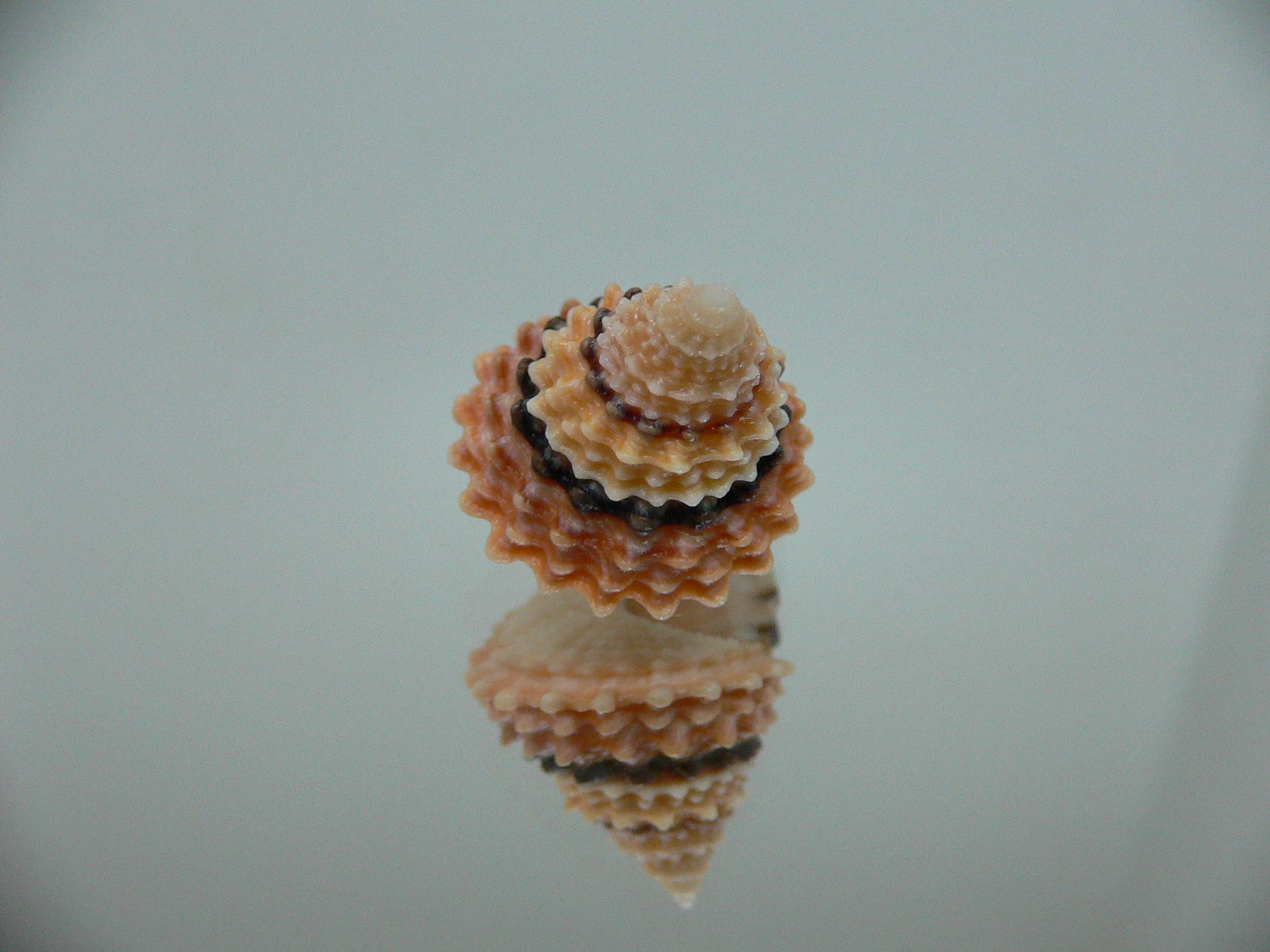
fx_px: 1284
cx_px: 635
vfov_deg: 40.7
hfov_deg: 52.6
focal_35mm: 35
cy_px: 476
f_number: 2.8
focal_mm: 4.6
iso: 200
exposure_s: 1/60
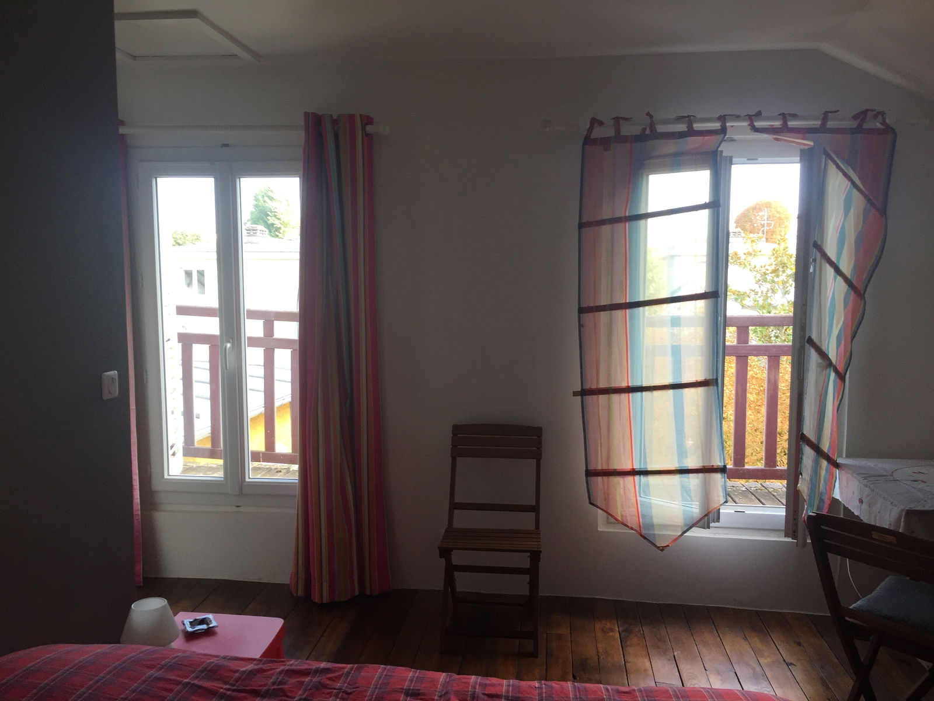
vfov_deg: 48.2
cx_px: 467
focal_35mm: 29
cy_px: 350
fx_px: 782
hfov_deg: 61.7
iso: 50
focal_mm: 4.15
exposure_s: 1/100
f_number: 2.2
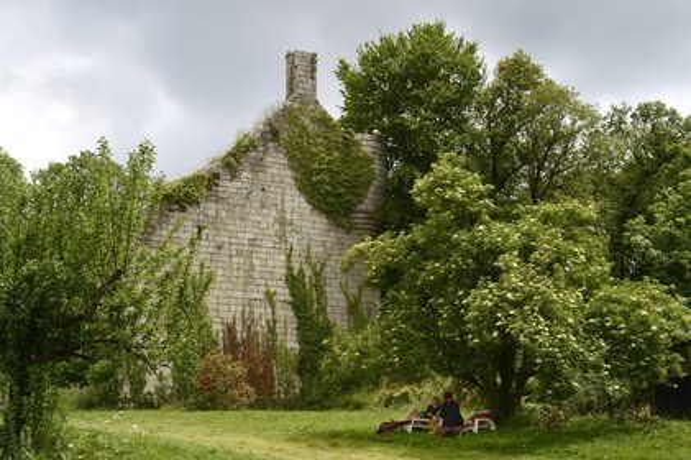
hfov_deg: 33.4
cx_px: 346
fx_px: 1151
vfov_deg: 22.6
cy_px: 230
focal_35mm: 60
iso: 200
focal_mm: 60
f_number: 13
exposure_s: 1/160
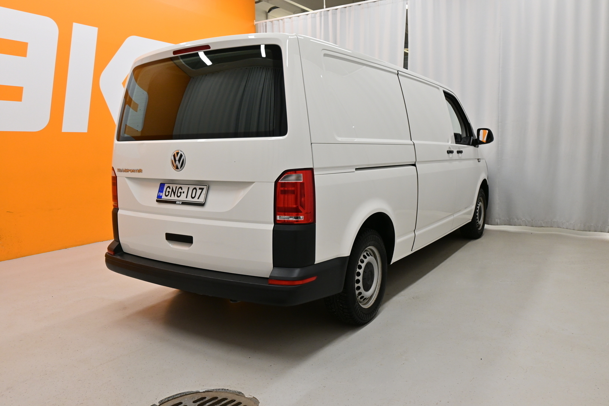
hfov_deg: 64.6
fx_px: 482
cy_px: 203
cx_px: 304
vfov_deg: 45.7
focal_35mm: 28
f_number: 5.6
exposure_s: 1/100
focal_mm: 19
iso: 800
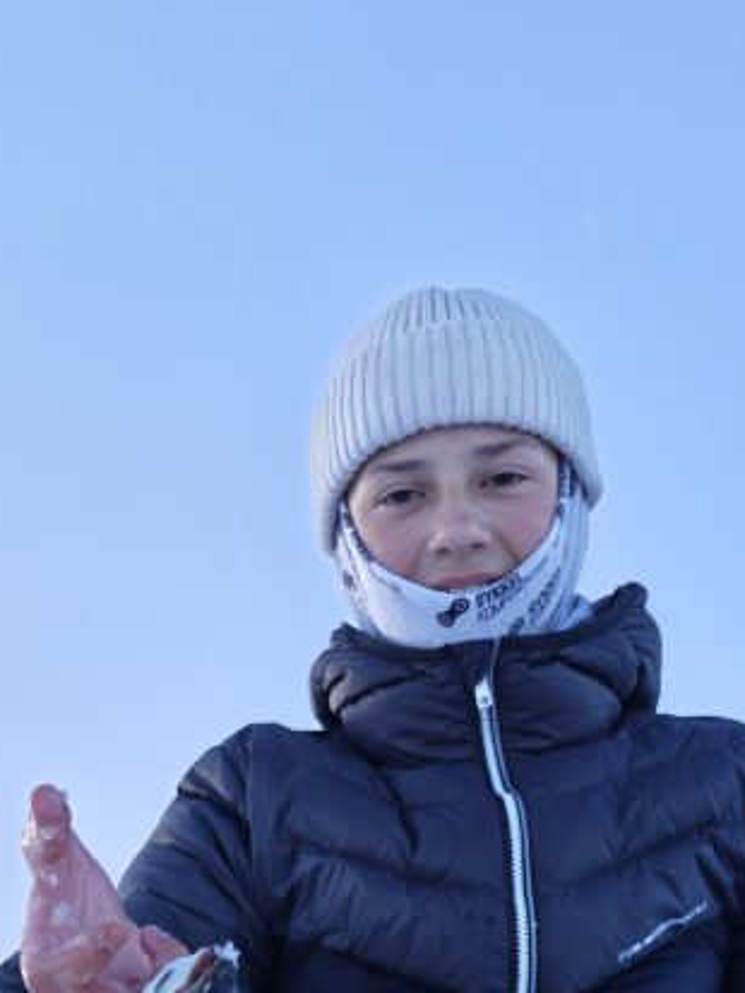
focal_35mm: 57
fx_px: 1635
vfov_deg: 29.4
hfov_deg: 25.5
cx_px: 233
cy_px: 1166
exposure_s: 1/684
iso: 100
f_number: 1.6
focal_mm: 6.06
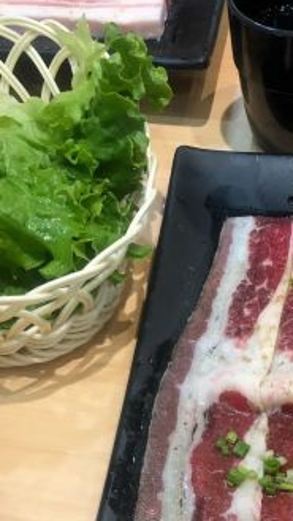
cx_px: 289
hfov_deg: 18.1
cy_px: 418
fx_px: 898
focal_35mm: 65
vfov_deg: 31.5
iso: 40
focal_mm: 3.99
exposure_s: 1/25
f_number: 1.8
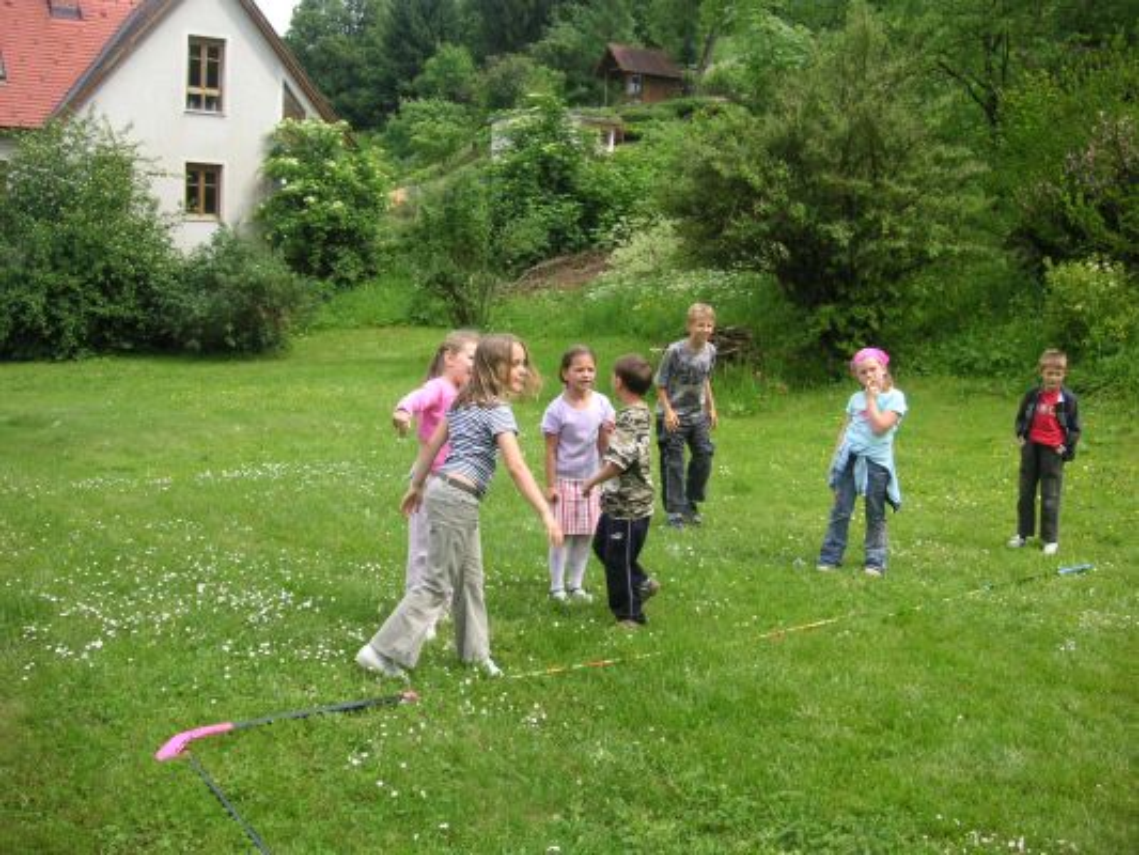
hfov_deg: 50.1
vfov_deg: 38.7
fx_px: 1218
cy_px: 428
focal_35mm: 37
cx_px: 570
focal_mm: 6.1
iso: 50
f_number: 2.8
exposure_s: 1/350
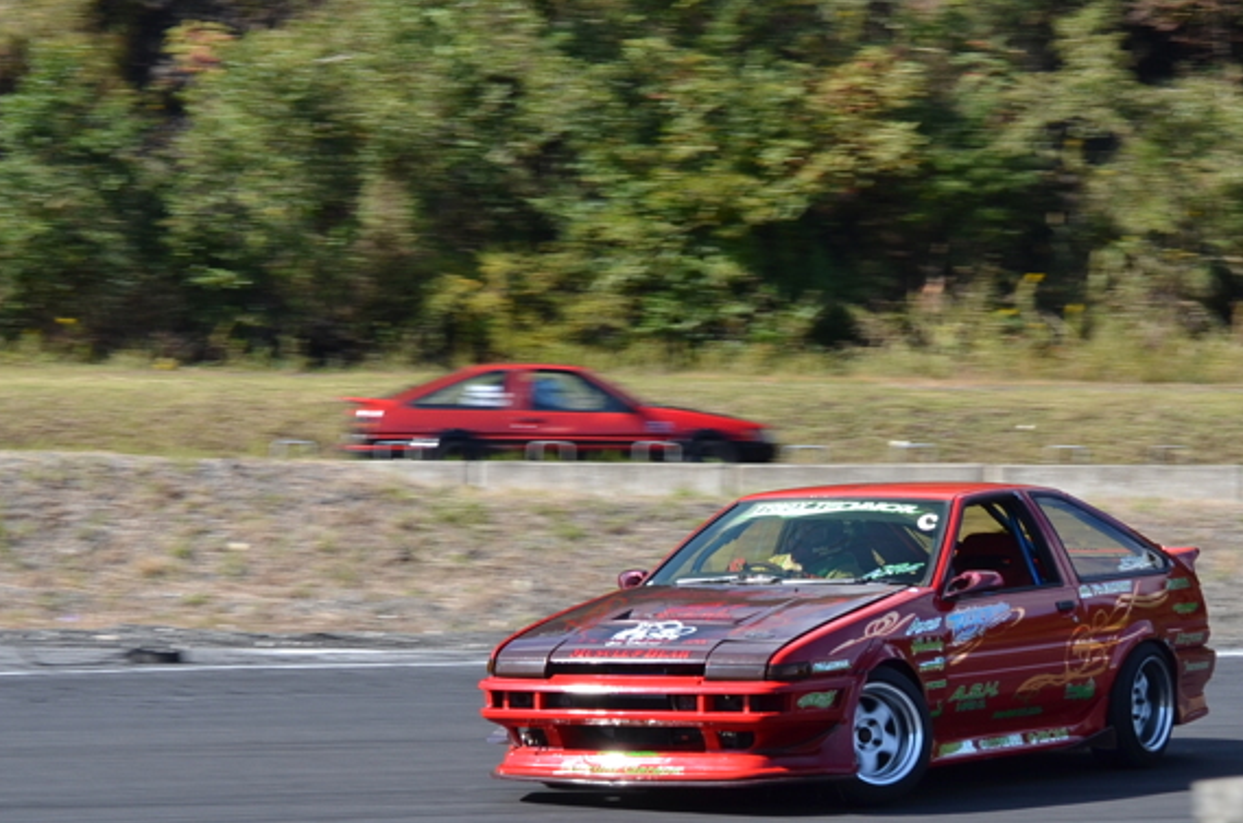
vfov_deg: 7.2
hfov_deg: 10.9
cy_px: 524
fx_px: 6513
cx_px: 754
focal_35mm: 189
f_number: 10
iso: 200
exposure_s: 1/250
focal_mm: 70
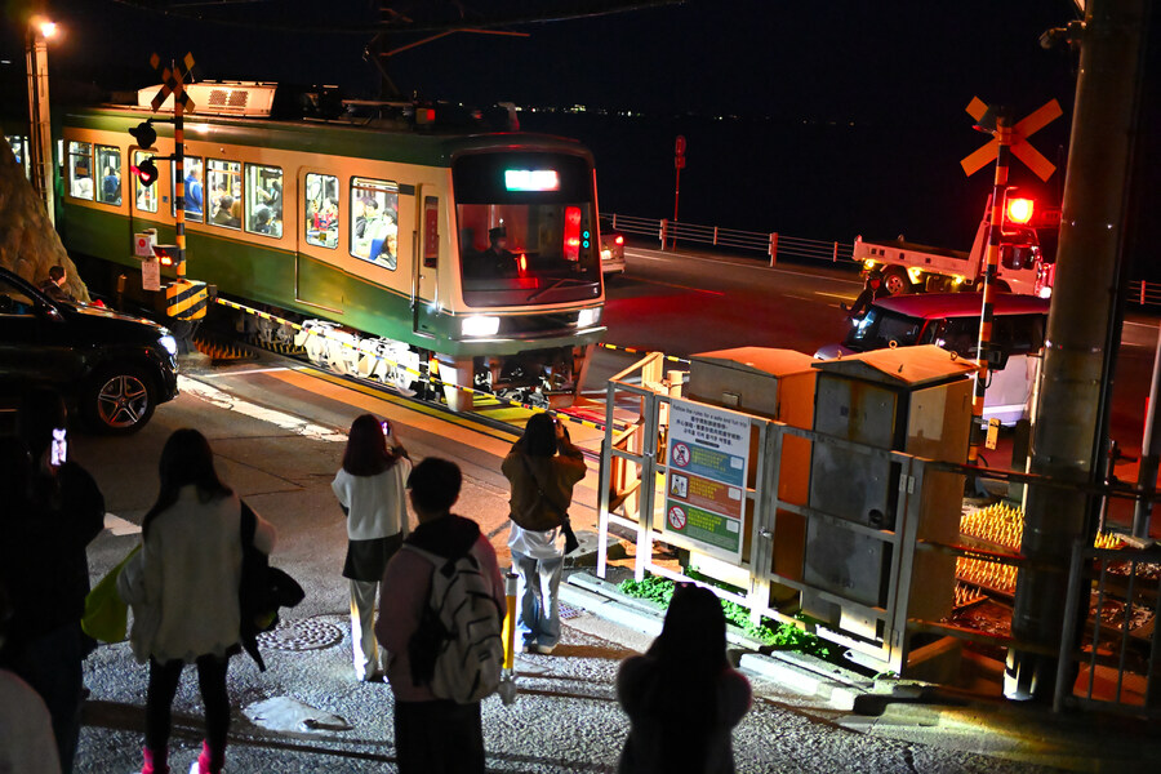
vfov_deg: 33.4
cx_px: 580
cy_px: 387
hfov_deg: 48.5
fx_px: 1290
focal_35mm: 40
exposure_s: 1/400
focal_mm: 40
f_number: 2
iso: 20000
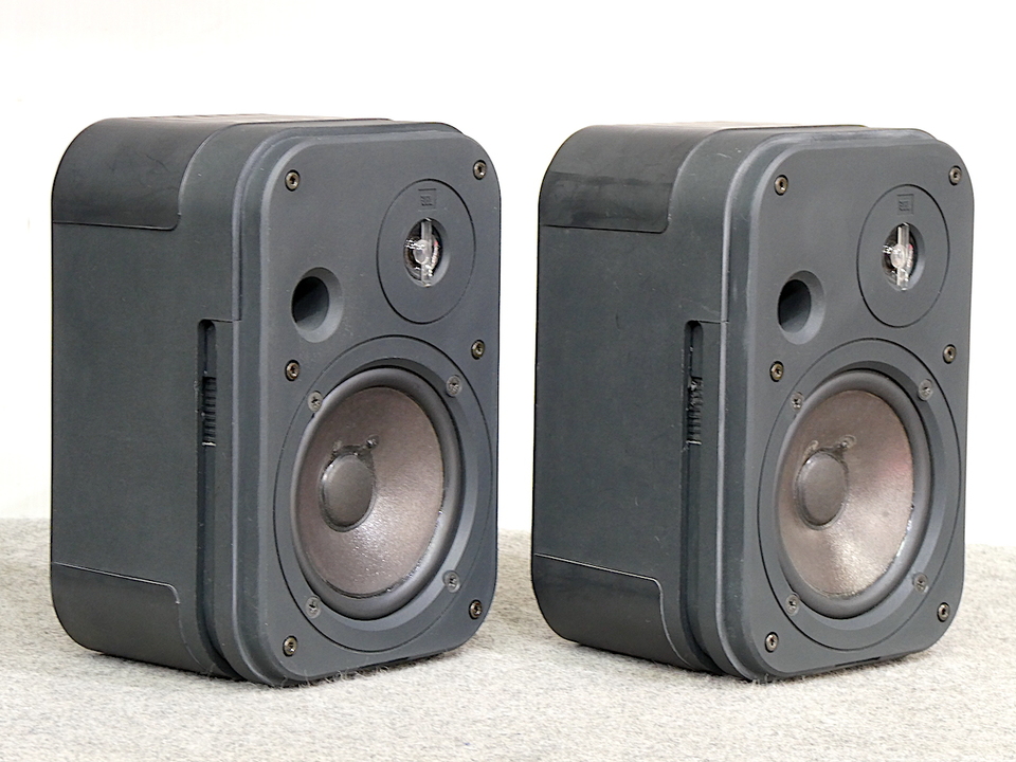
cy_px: 381
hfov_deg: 15.9
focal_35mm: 124
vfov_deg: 12.0
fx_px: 3639
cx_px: 508
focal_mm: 22.3
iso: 200
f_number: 5.2
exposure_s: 1/3.2
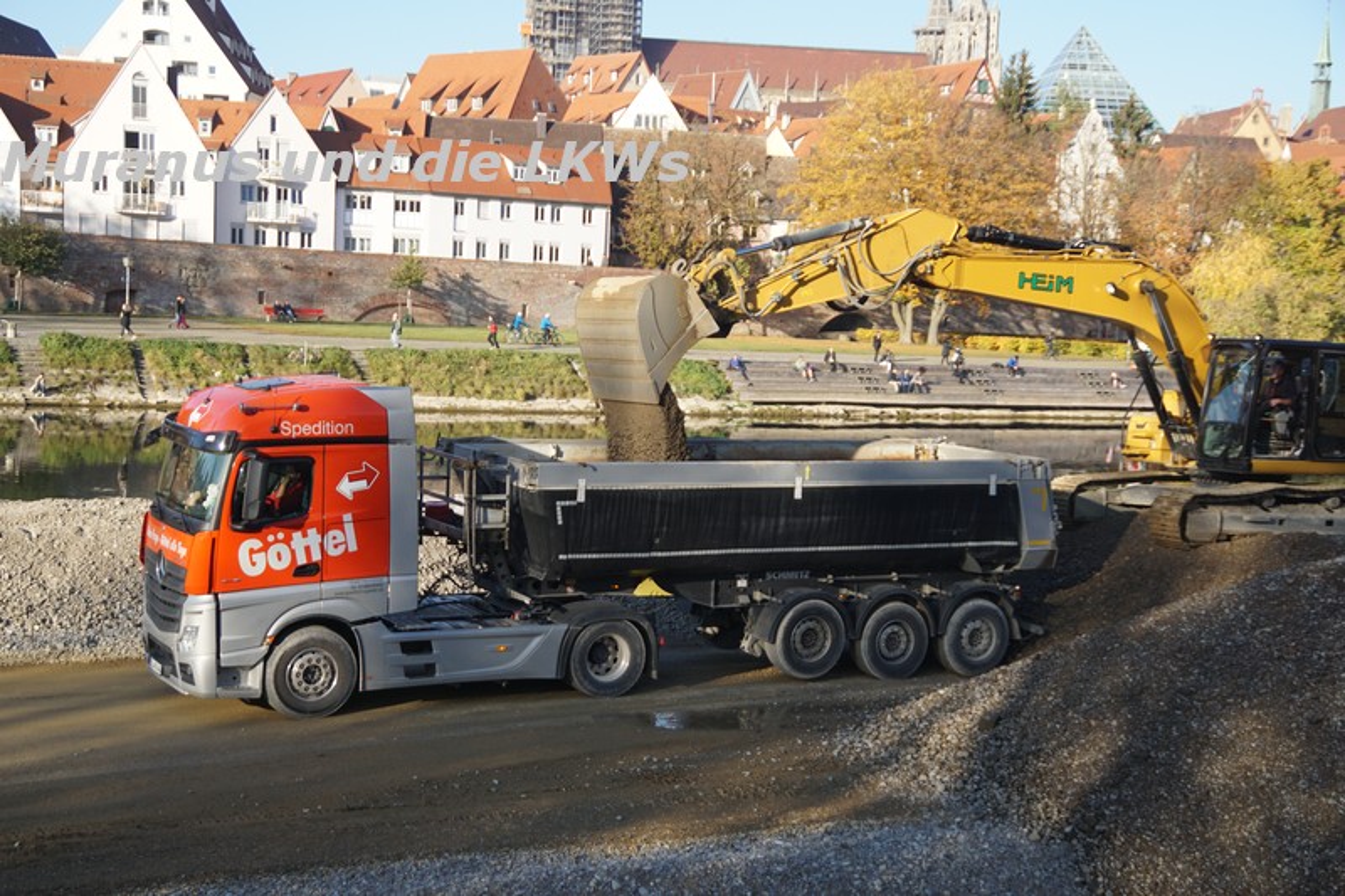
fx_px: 1961
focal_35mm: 52
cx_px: 672
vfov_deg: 25.7
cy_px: 448
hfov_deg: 37.9
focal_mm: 35
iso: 160
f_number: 4.5
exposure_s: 1/500
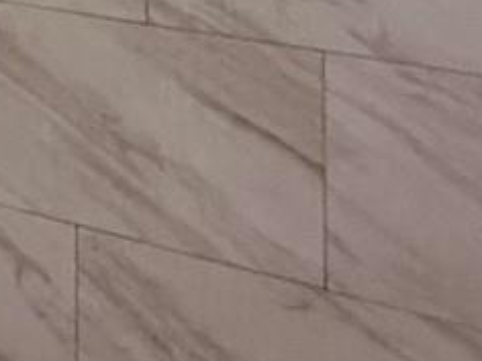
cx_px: -776
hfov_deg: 13.2
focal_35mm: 95
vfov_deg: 13.6
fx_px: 1323
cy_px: -330
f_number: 2.2
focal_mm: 2.22
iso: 160
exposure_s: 1/120
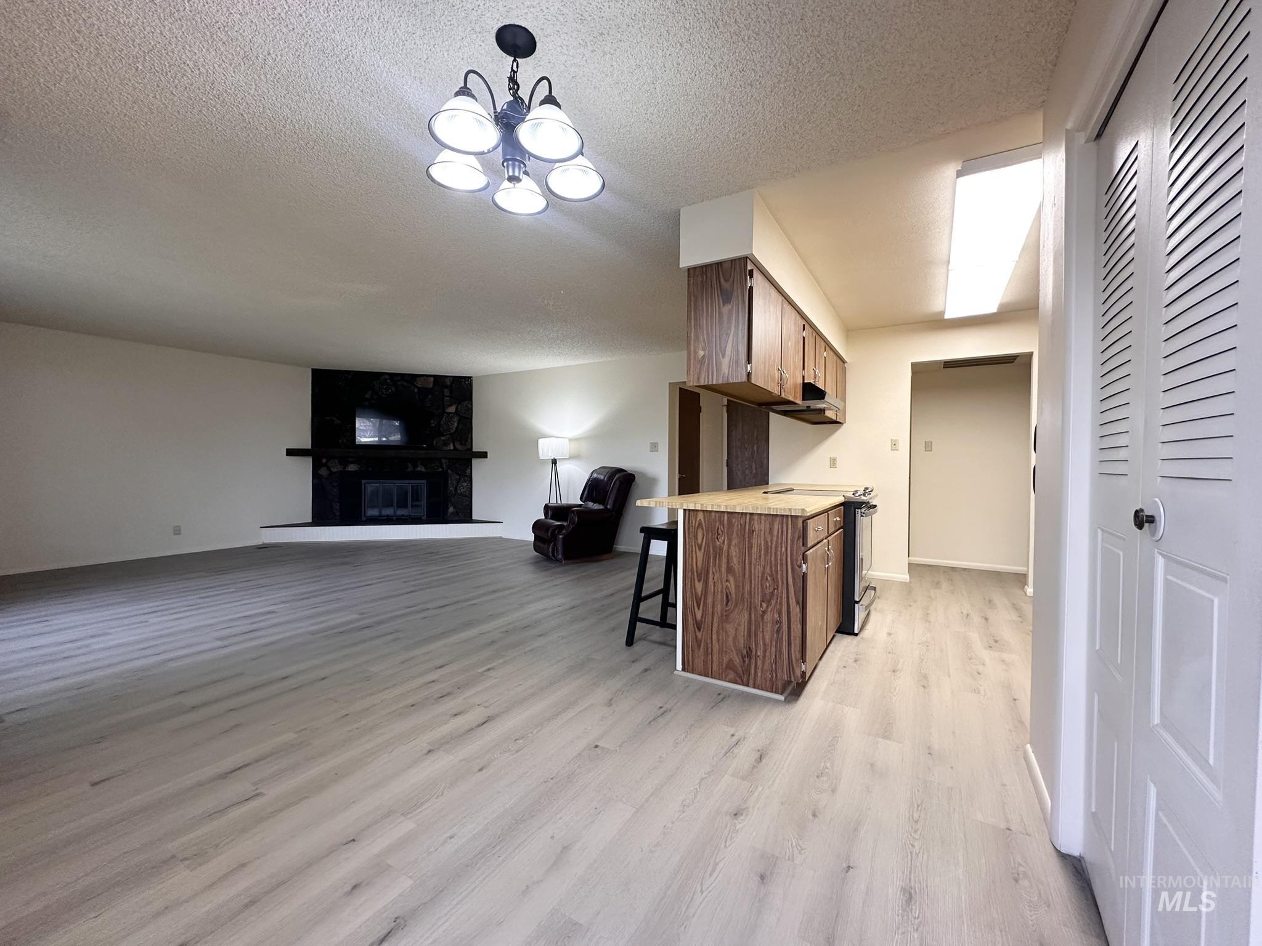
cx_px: 631
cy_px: 473
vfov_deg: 85.7
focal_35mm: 14
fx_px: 510
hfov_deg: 102.1
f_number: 2.2
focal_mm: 2.22
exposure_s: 1/120
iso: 200
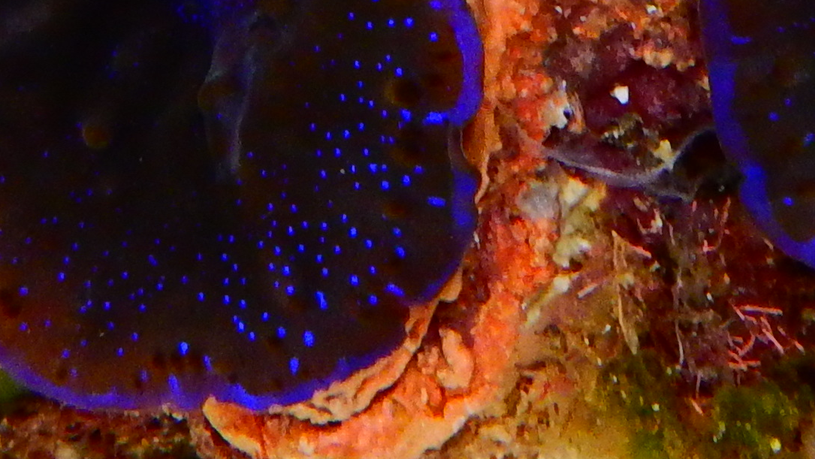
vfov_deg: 10.4
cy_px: -321
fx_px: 2399
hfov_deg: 19.3
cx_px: 479
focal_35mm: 111
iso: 400
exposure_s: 1/25
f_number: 2.8
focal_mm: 4.3
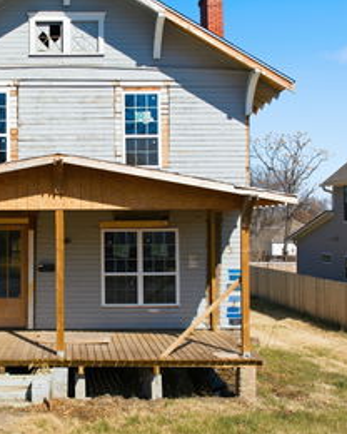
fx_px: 591
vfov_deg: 40.3
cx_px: 72
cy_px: 223
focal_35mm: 46
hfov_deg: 31.9
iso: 100
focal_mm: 12.3
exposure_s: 1/2000
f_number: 2.8
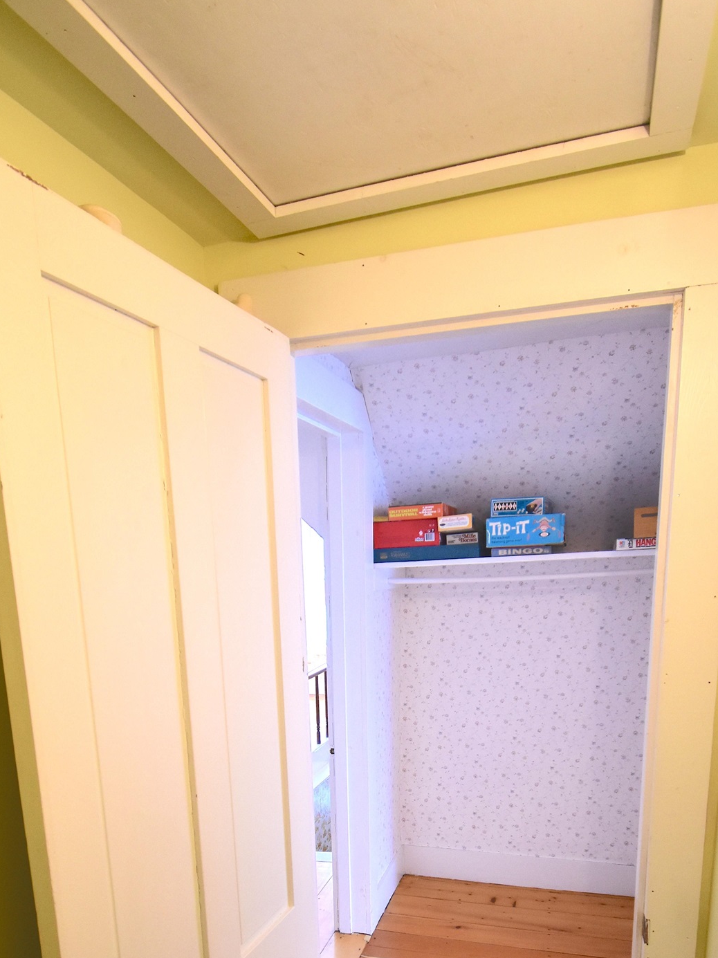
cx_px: 362
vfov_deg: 66.9
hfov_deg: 56.8
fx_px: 664
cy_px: 725
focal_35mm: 24
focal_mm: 10
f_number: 4.5
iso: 720
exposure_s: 1/60
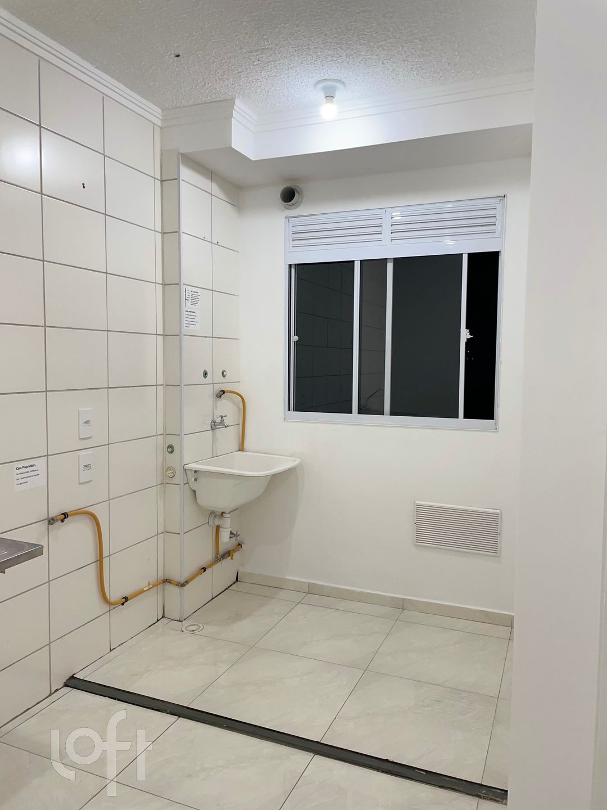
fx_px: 608
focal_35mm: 26
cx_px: 304
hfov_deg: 53.1
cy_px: 405
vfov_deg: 67.3
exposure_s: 1/120
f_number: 1.6
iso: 80
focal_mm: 4.2
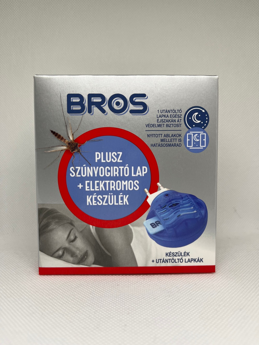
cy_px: 172
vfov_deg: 67.3
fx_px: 259
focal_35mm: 26
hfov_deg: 53.1
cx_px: 130
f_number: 1.6
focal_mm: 5.1
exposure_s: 1/167
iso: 40
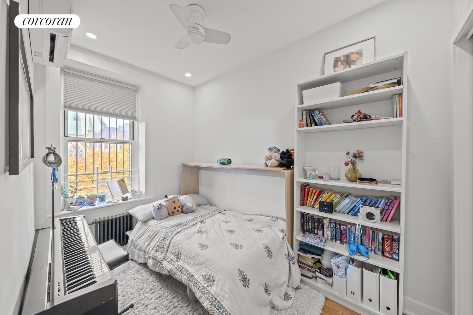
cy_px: 158
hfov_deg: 108.3
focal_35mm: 13
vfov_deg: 85.4
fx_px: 171
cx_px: 236
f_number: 8
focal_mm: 13
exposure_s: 1/6
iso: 320
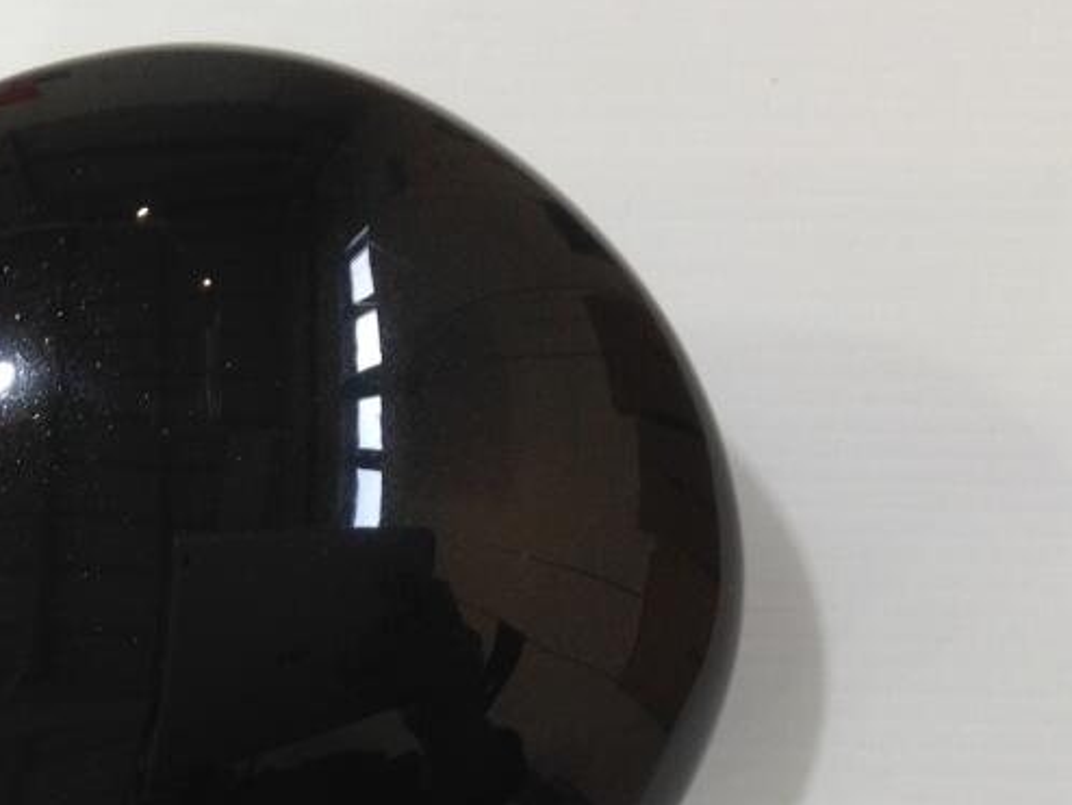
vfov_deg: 22.6
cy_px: 665
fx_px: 1983
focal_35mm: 64
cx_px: 258
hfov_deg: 29.7
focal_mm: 3.3
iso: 32
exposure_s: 1/24
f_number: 2.4
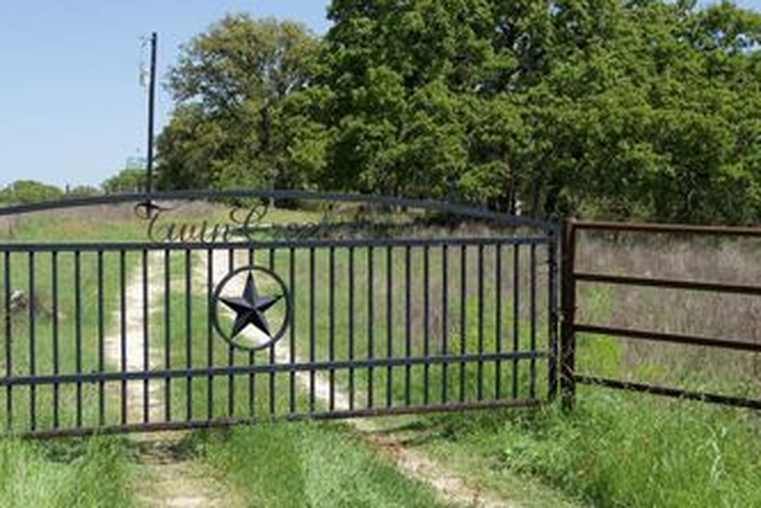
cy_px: 267
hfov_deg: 31.7
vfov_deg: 21.6
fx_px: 1332
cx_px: 270
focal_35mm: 63
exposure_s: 1/500
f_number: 5
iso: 100
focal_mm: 28
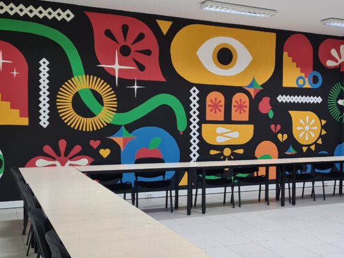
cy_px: 140
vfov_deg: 29.7
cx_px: 260
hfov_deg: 37.9
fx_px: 487
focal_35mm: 49
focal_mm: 5.4
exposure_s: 1/50
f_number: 1.8
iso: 200
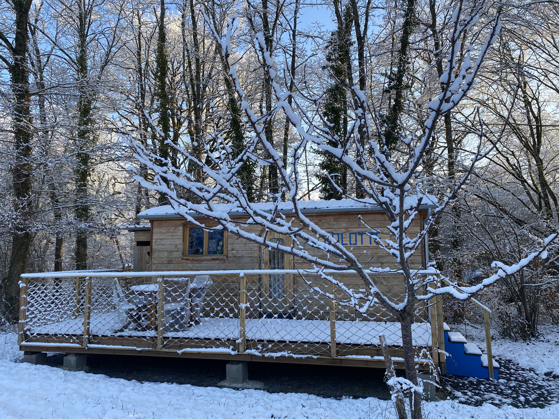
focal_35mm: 26
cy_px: 210
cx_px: 280
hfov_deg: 67.3
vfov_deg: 53.1
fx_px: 420
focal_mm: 4.25
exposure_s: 1/557
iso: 32
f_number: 1.8
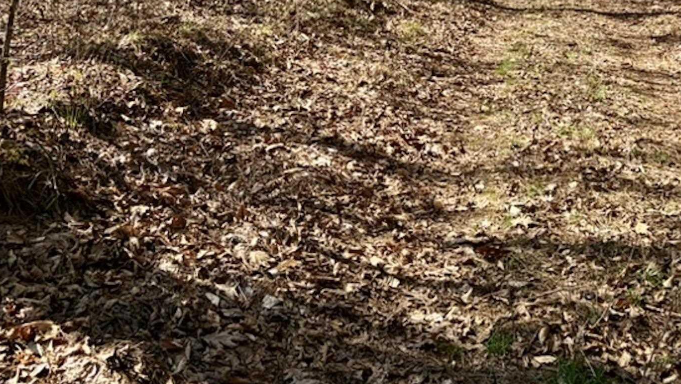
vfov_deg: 20.9
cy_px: -93
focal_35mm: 53
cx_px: 392
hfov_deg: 39.1
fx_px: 957
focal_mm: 5.96
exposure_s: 1/933
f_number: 1.6
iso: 50
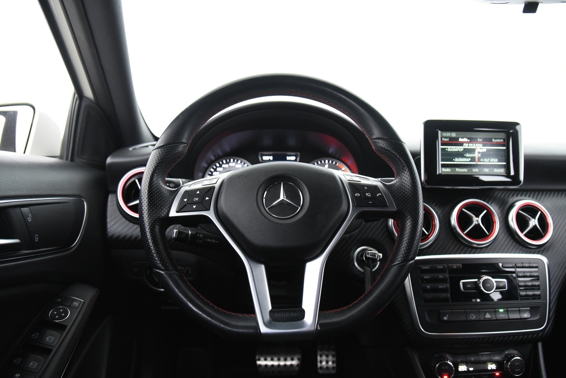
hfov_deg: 69.4
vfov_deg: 49.6
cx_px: 283
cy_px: 195
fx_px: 409
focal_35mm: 26
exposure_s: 1/20
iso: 4000
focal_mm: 24
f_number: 4
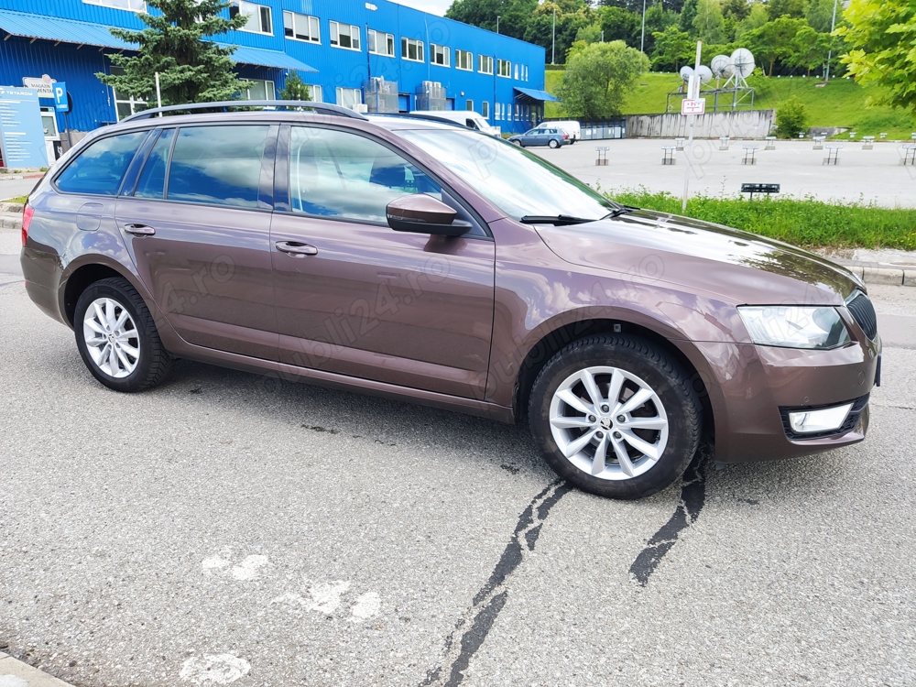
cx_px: 458
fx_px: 688
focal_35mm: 26
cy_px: 344
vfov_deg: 53.1
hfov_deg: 67.3
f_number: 1.75
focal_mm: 4.75
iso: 112
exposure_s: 1/518
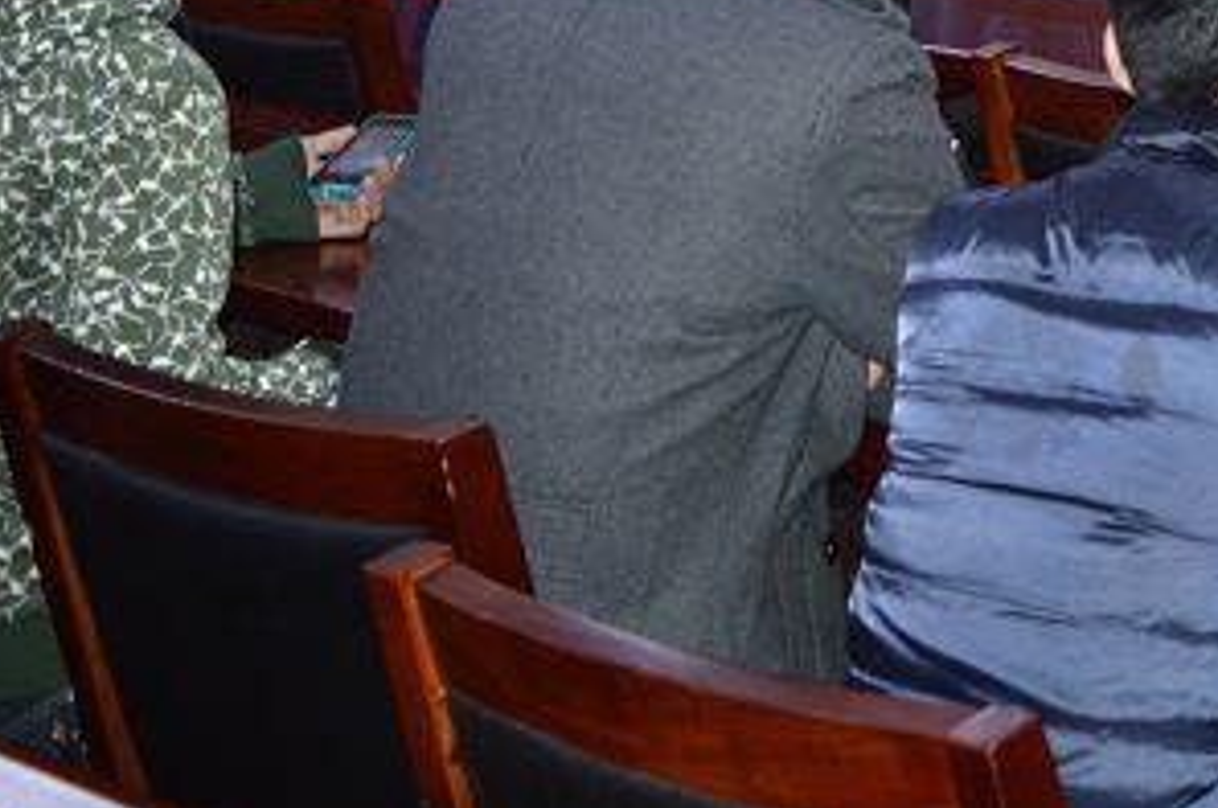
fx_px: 3074
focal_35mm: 91
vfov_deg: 14.0
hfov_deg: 20.0
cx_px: 1706
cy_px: -402
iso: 720
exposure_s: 1/60
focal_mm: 20
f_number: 3.5
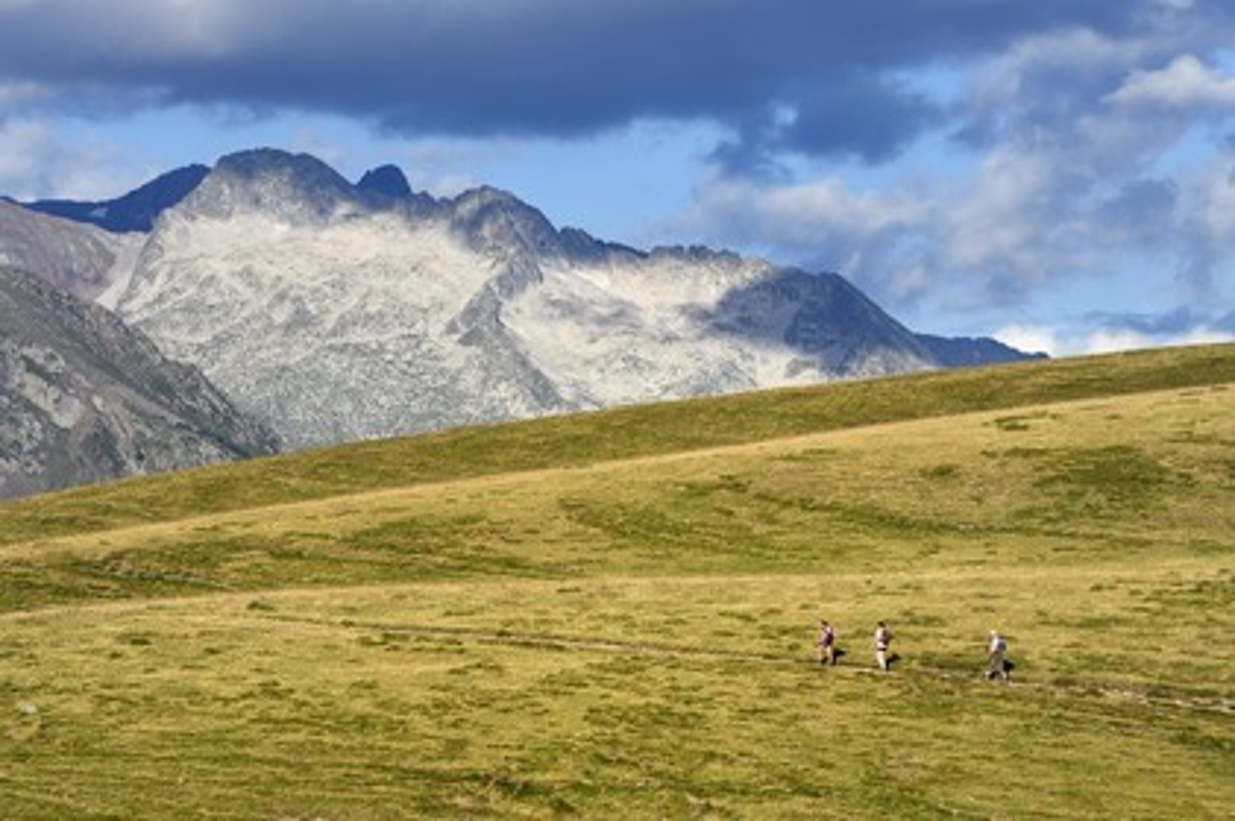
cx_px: 618
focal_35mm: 135
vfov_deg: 10.1
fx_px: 4628
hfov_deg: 15.2
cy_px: 410
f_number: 8
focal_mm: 135
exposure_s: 1/500
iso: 200
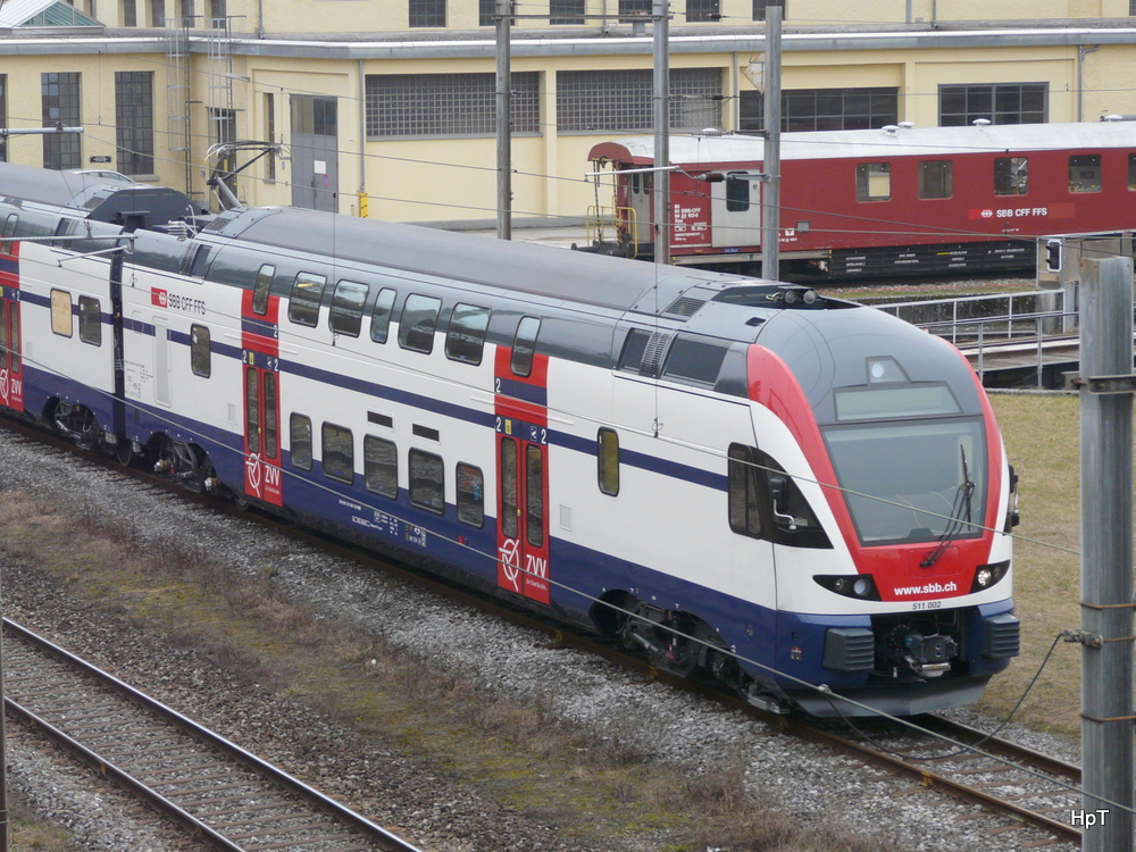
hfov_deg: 16.8
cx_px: 568
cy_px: 426
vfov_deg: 12.7
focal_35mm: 117
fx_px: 3840
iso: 160
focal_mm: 19.2
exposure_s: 1/60
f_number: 3.6
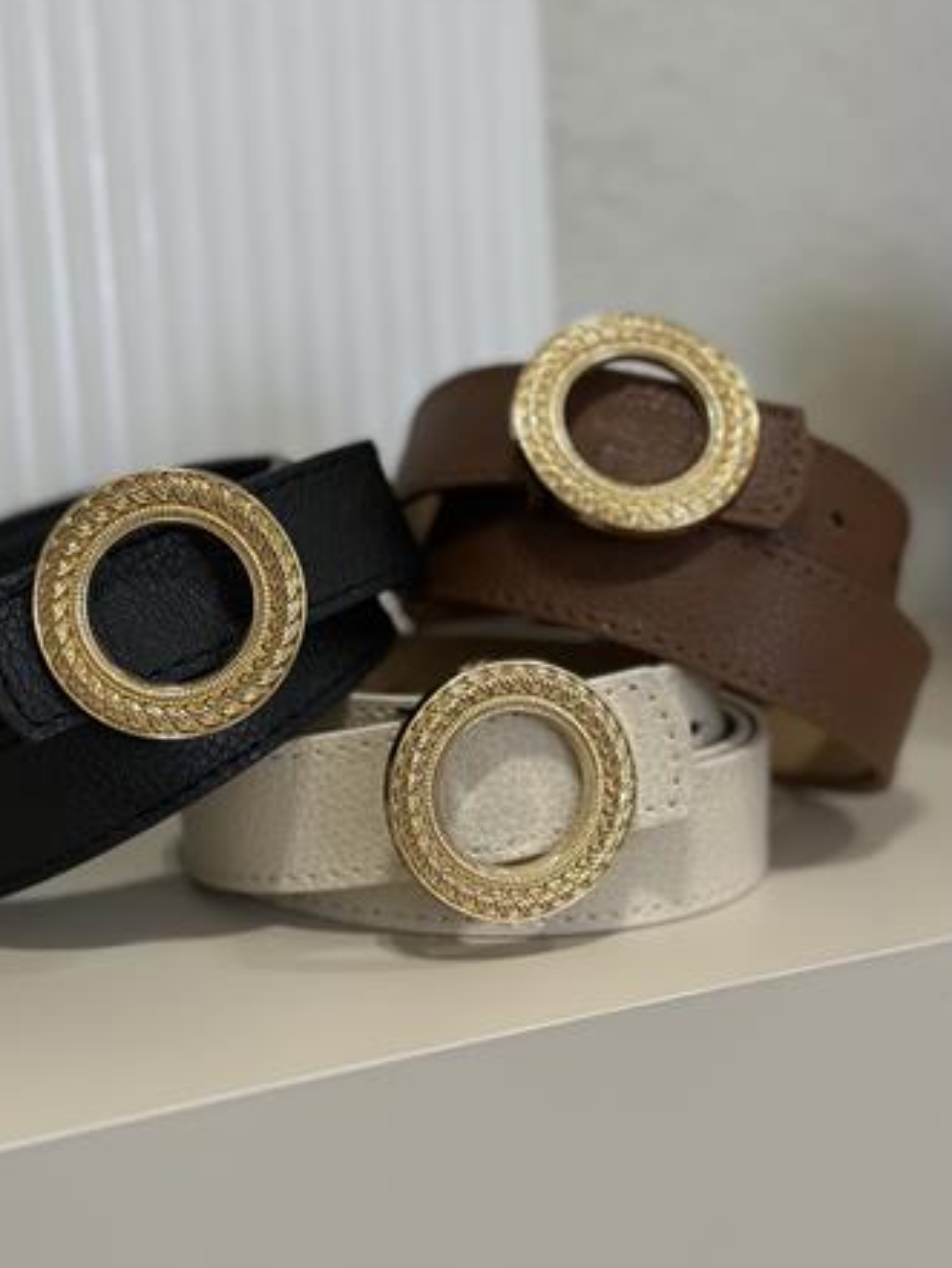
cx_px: 411
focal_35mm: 58
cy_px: 631
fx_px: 2126
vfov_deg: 33.2
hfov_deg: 25.2
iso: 80
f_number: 1.78
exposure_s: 1/254
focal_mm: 6.86
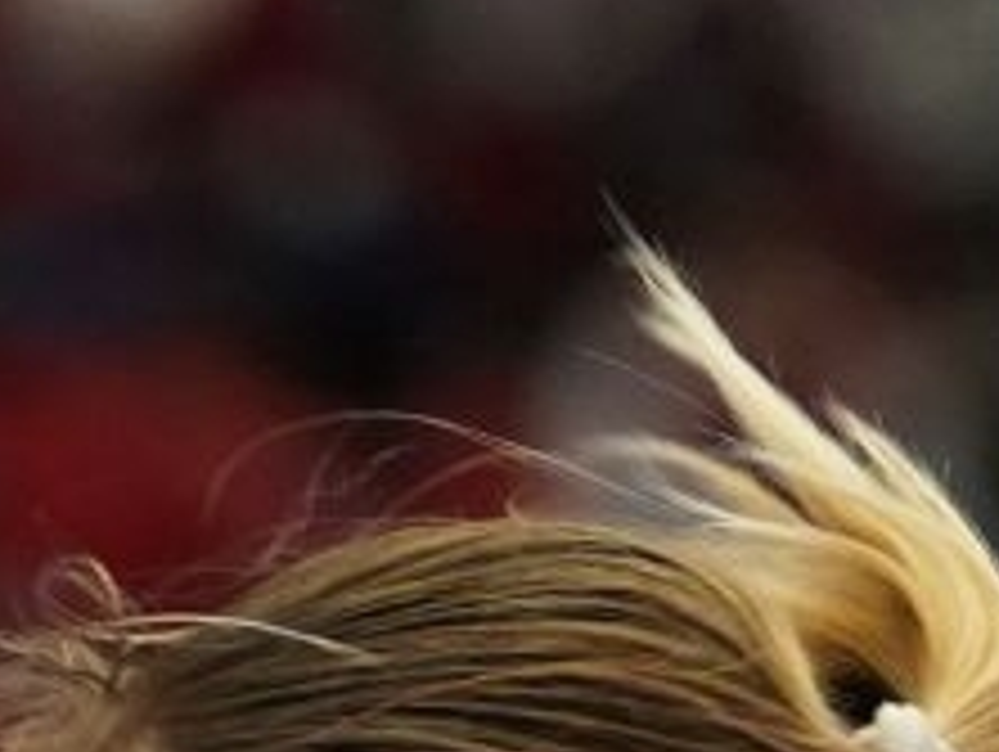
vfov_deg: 1.2
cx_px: -1224
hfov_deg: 1.6
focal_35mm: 1200
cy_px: 2571
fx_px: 34669
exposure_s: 1/1000
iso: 2500
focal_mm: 154
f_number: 2.8
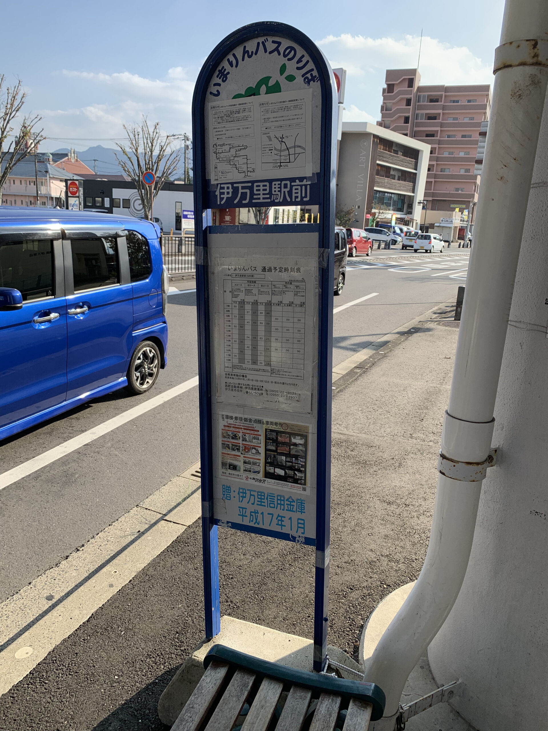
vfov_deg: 67.3
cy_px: 366
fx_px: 549
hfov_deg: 53.1
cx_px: 274
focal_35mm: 26
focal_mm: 4.25
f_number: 1.8
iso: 25
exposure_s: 1/1100
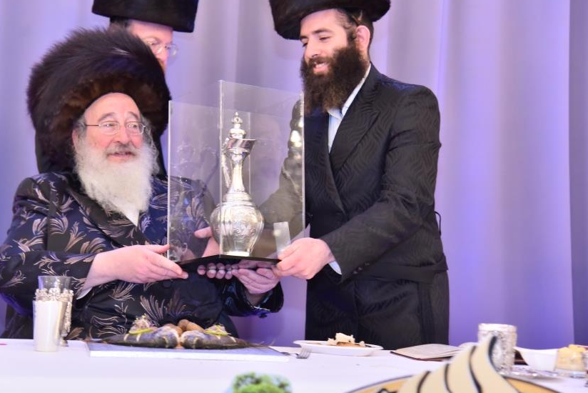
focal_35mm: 87
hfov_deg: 23.4
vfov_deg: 15.7
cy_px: 156
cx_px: 250
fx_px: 1421
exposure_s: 1/100
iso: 1600
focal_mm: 70
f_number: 4
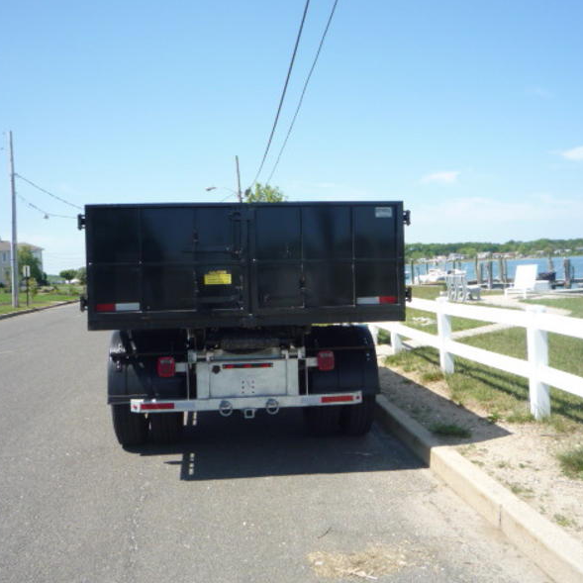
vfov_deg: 46.0
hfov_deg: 46.0
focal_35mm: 36
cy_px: 294
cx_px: 303
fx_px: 686
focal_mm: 5.2
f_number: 4
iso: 100
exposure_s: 1/400
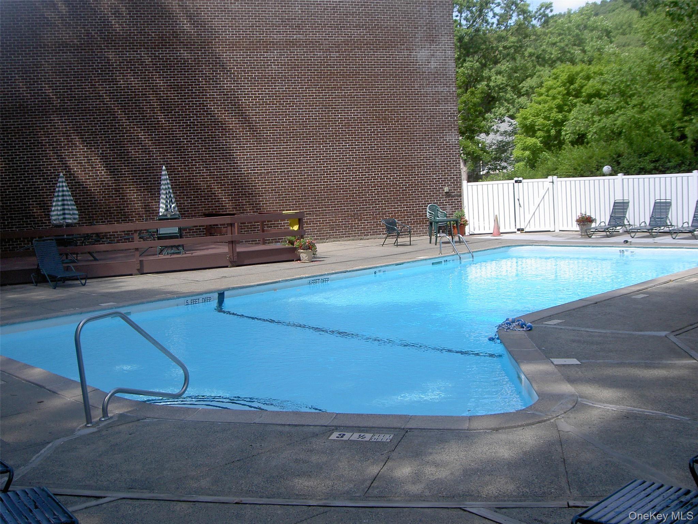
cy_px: 262
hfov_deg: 47.9
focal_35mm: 39
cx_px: 349
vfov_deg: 36.8
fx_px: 786
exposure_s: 1/250
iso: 100
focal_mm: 8
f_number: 4.7
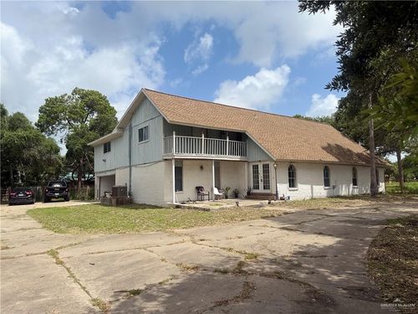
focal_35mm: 24
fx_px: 290
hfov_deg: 71.6
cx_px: 209
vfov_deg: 56.8
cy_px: 157
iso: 80
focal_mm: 6.76
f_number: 1.78
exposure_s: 1/6711
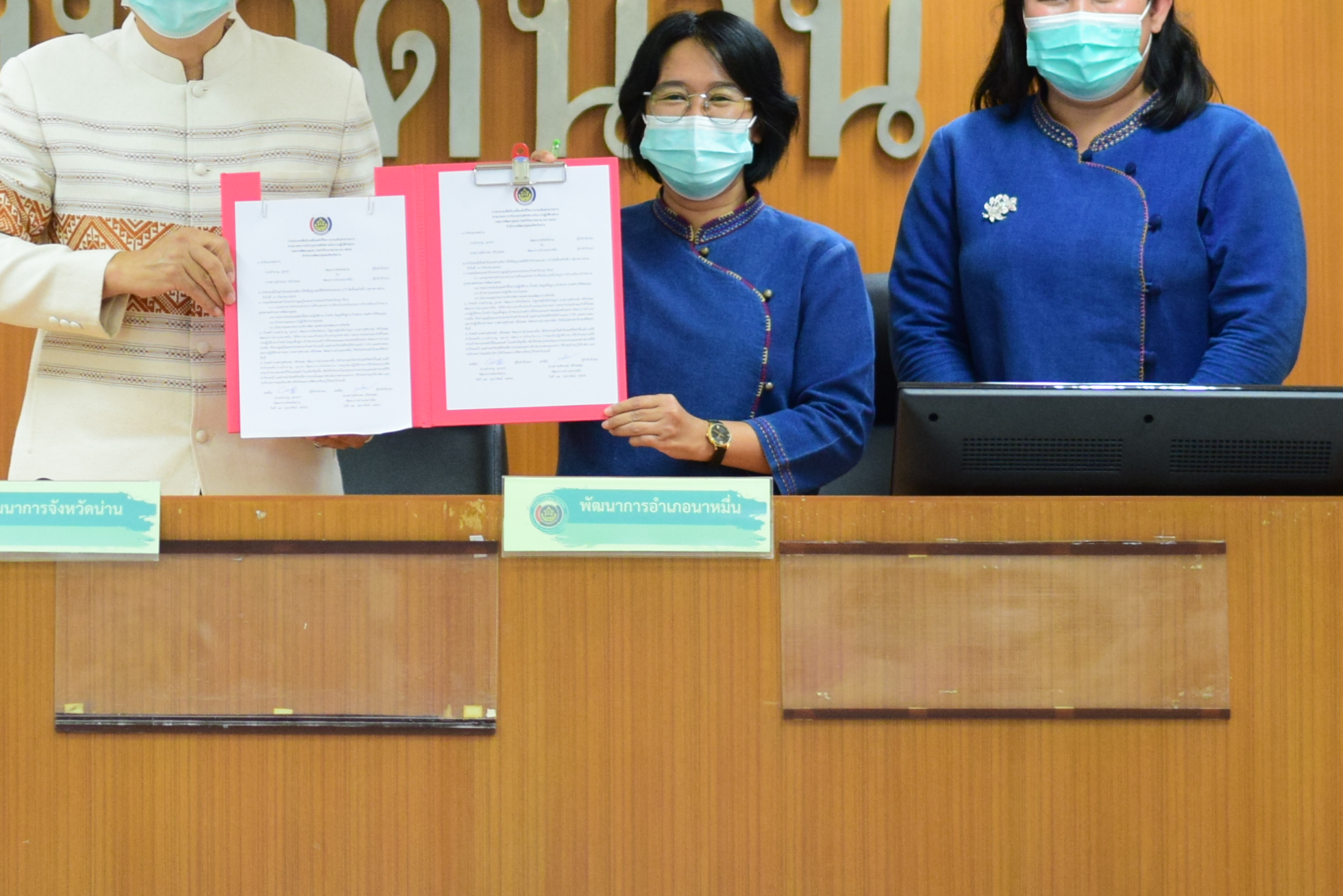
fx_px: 6418
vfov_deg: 8.0
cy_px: 60
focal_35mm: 172
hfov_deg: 11.9
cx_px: 191
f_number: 2.8
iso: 1000
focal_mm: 50
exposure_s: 1/200
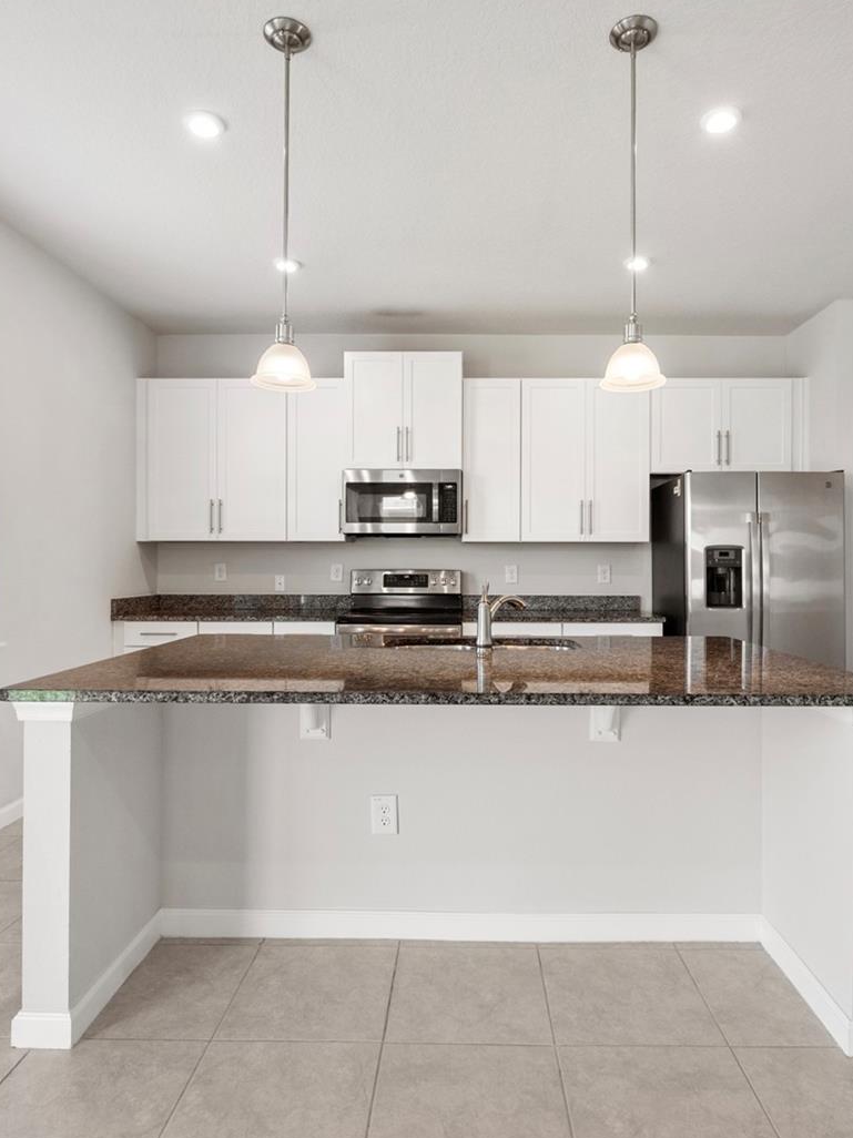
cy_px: 565
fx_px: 690
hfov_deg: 63.4
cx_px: 453
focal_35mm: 21
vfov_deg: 79.0
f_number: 6.3
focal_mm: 14
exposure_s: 1/50
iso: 250
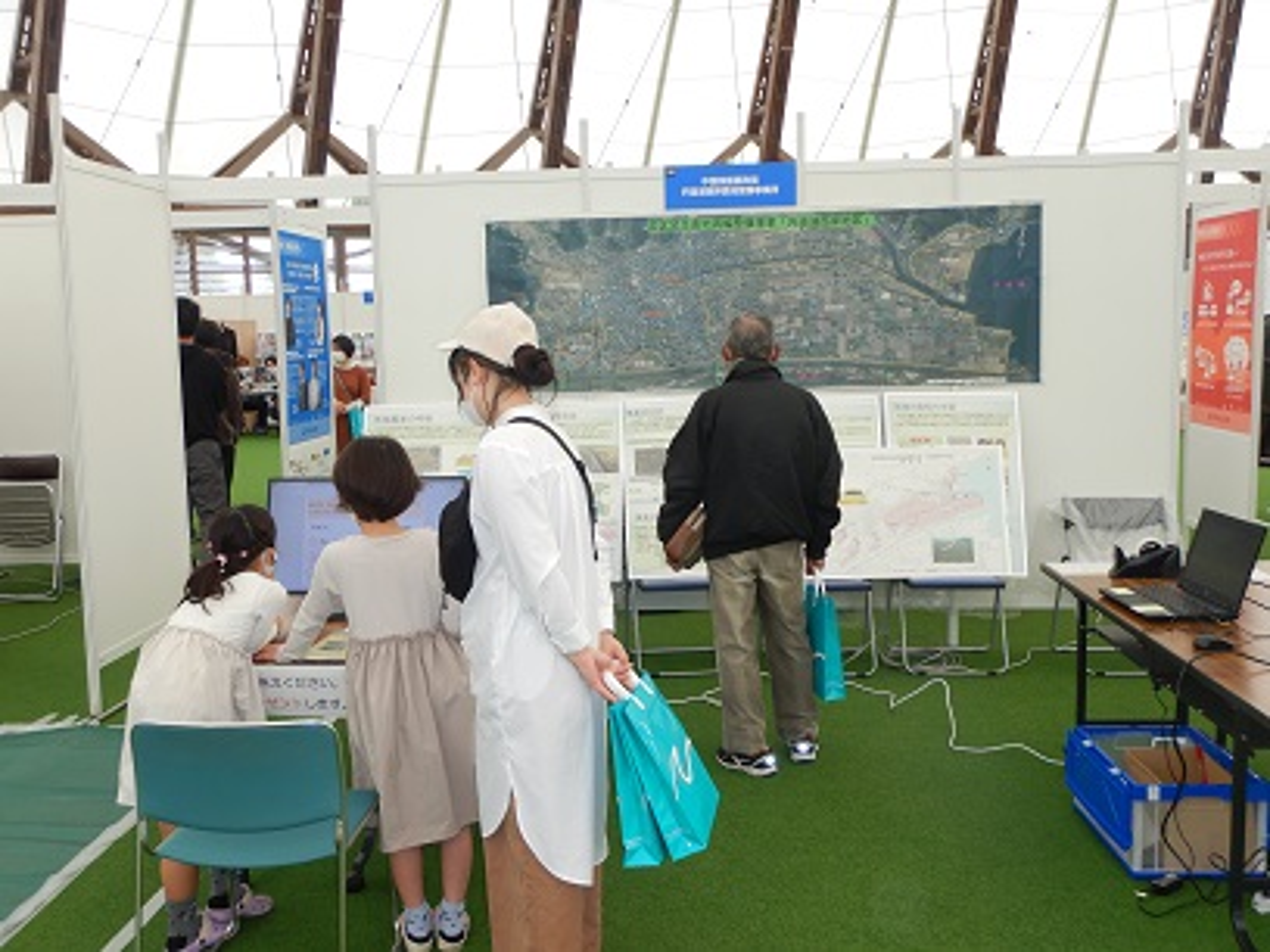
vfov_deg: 41.8
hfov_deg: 54.0
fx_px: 1247
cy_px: 476
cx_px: 635
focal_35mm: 34
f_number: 4.2
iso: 180
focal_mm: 6.1
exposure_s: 1/60
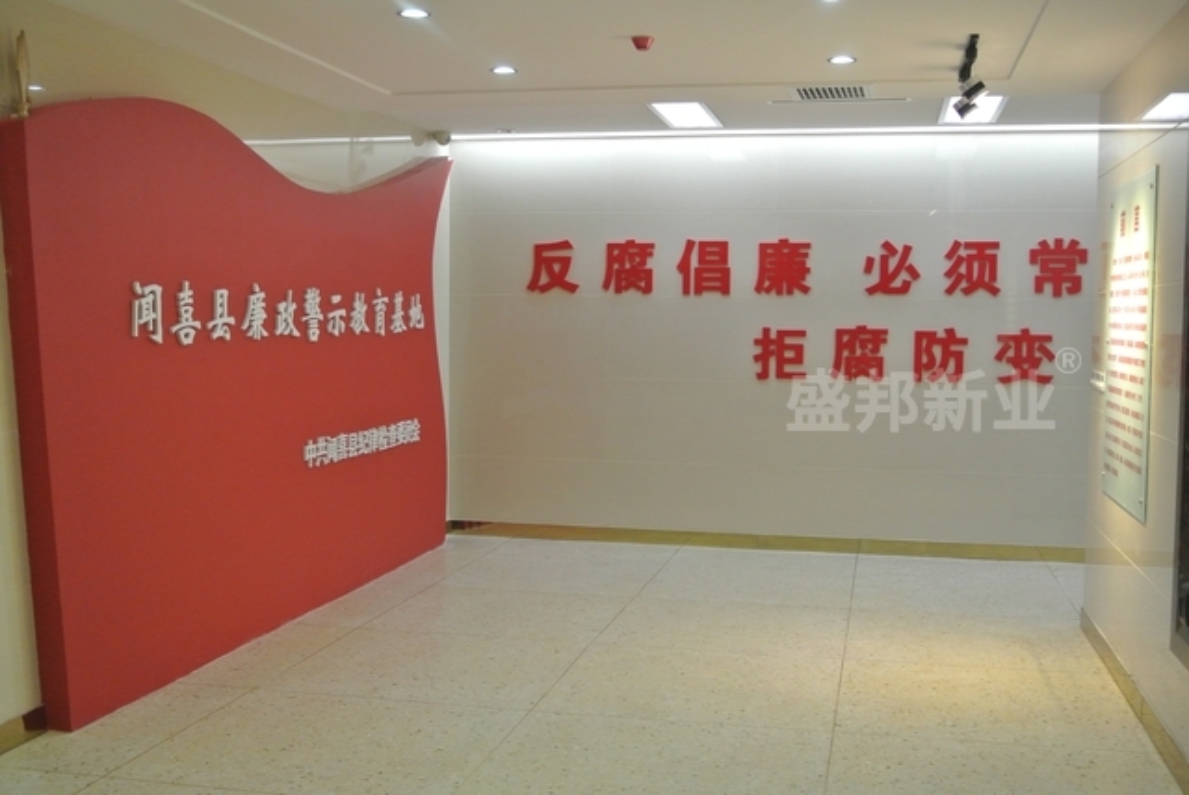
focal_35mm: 42
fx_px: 1388
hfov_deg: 46.4
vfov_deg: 32.0
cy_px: 398
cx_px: 594
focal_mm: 15.7
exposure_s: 1/30
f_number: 4.2
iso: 800
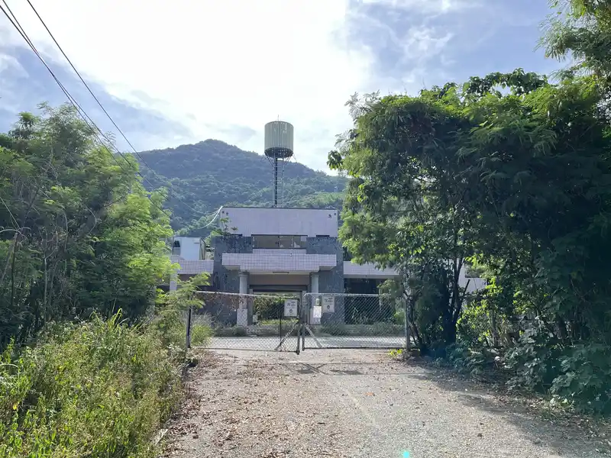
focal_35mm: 26
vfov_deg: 53.1
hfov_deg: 67.3
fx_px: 459
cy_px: 229
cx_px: 306
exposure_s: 1/1151
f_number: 1.6
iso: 50
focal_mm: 5.1
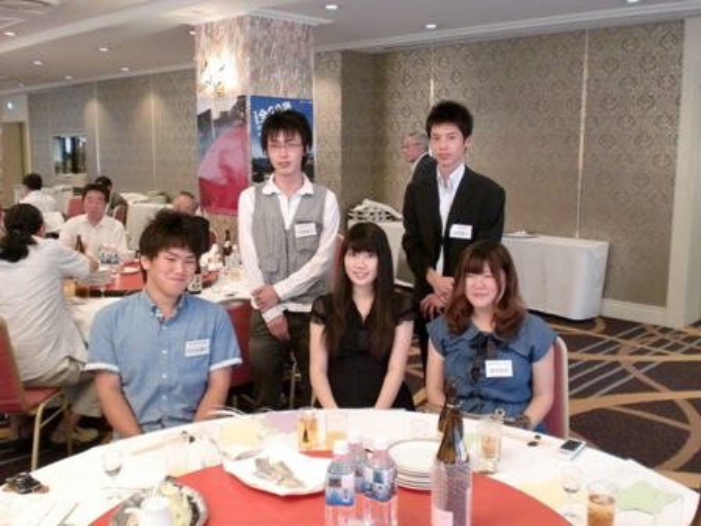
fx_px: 709
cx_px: 350
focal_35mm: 35
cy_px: 263
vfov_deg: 40.7
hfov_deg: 52.6
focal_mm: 6.3
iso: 400
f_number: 3.1
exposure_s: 1/20
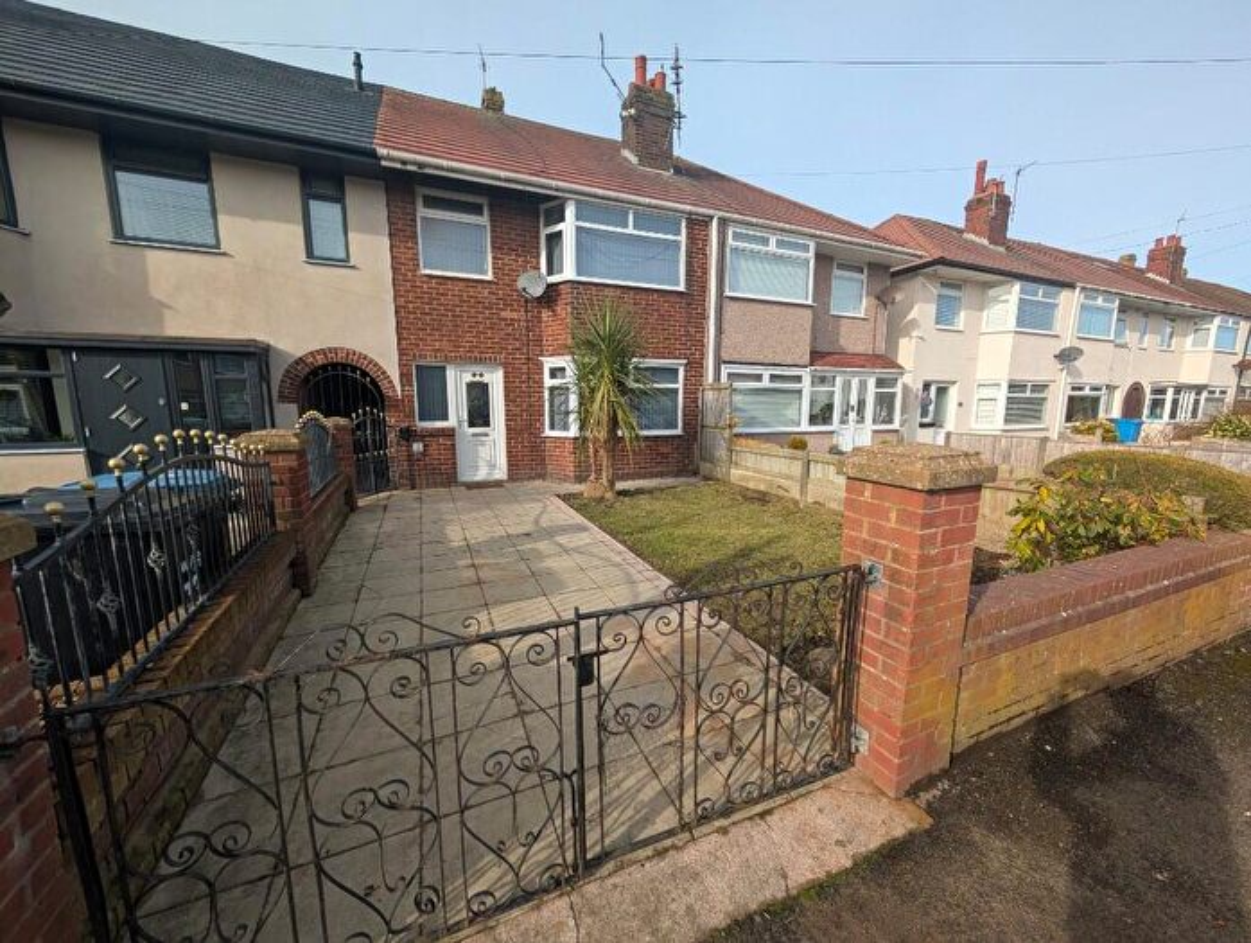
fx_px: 434
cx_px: 626
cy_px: 472
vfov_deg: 94.7
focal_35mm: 12
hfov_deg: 110.4
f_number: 1.7
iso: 52
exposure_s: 1/1672
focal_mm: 2.02
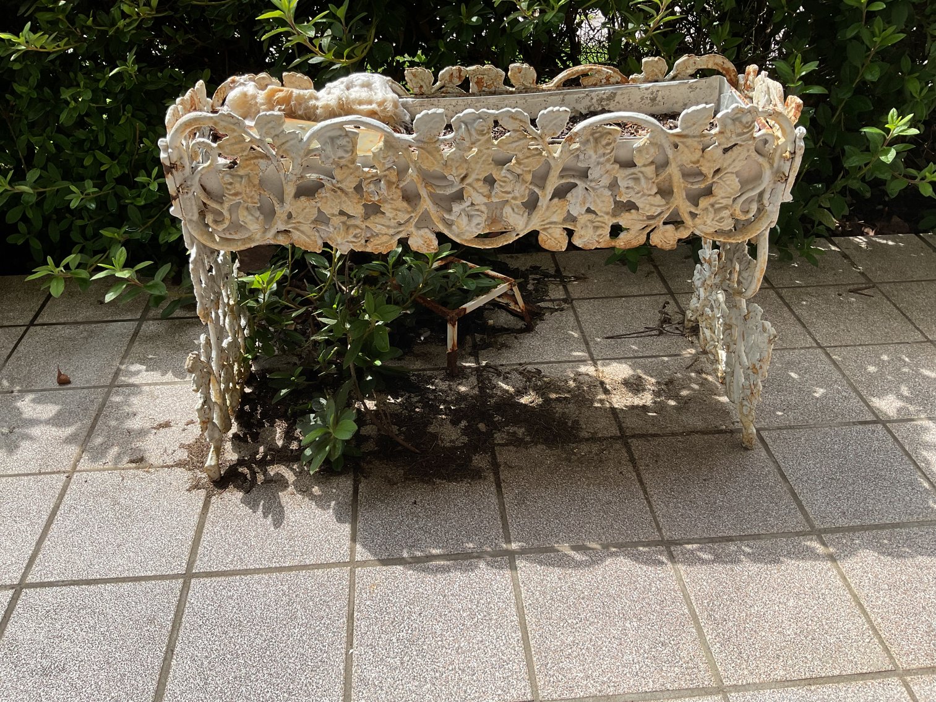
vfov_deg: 48.2
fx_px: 784
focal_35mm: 29
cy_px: 351
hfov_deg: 61.7
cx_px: 468
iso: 16
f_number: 1.8
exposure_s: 1/1098
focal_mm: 3
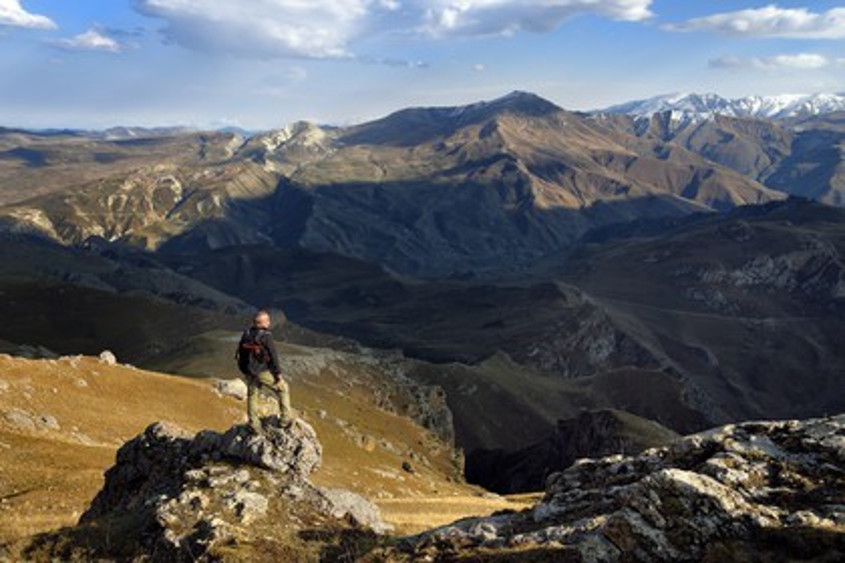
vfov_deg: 36.9
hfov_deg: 53.1
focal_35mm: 36
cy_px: 282
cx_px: 422
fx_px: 845
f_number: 11
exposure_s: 1/250
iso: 200
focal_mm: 36
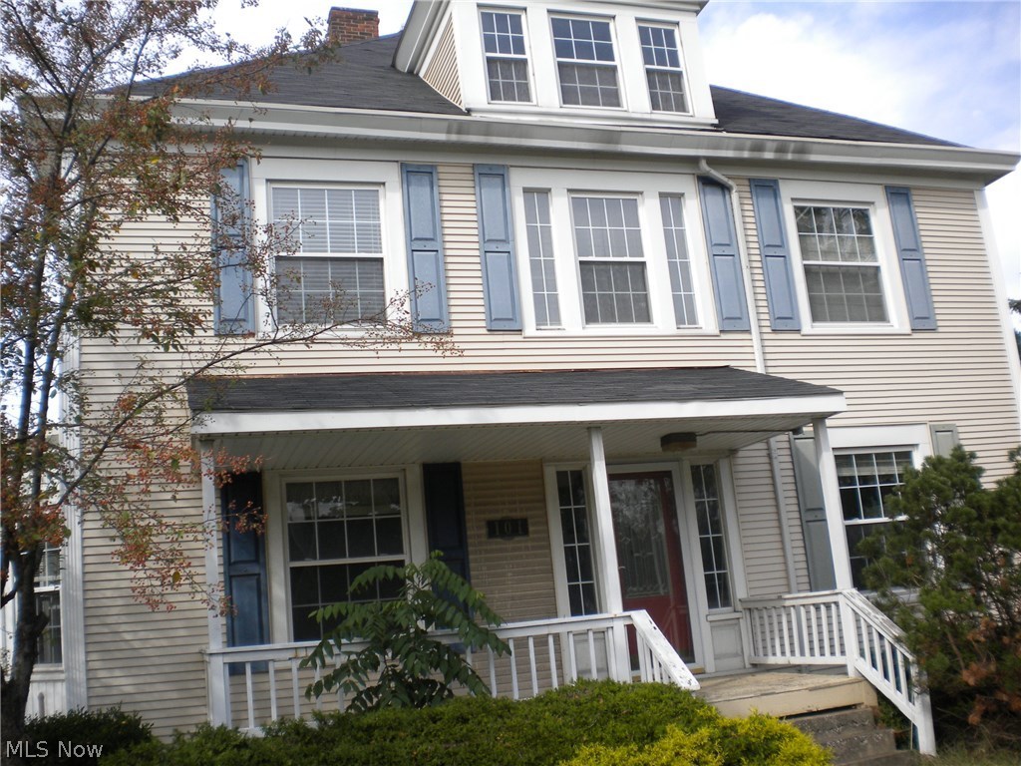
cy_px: 383
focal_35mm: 35
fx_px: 1032
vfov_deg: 40.7
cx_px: 510
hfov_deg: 52.6
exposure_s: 1/454
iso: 80
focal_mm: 6.3
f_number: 4.6
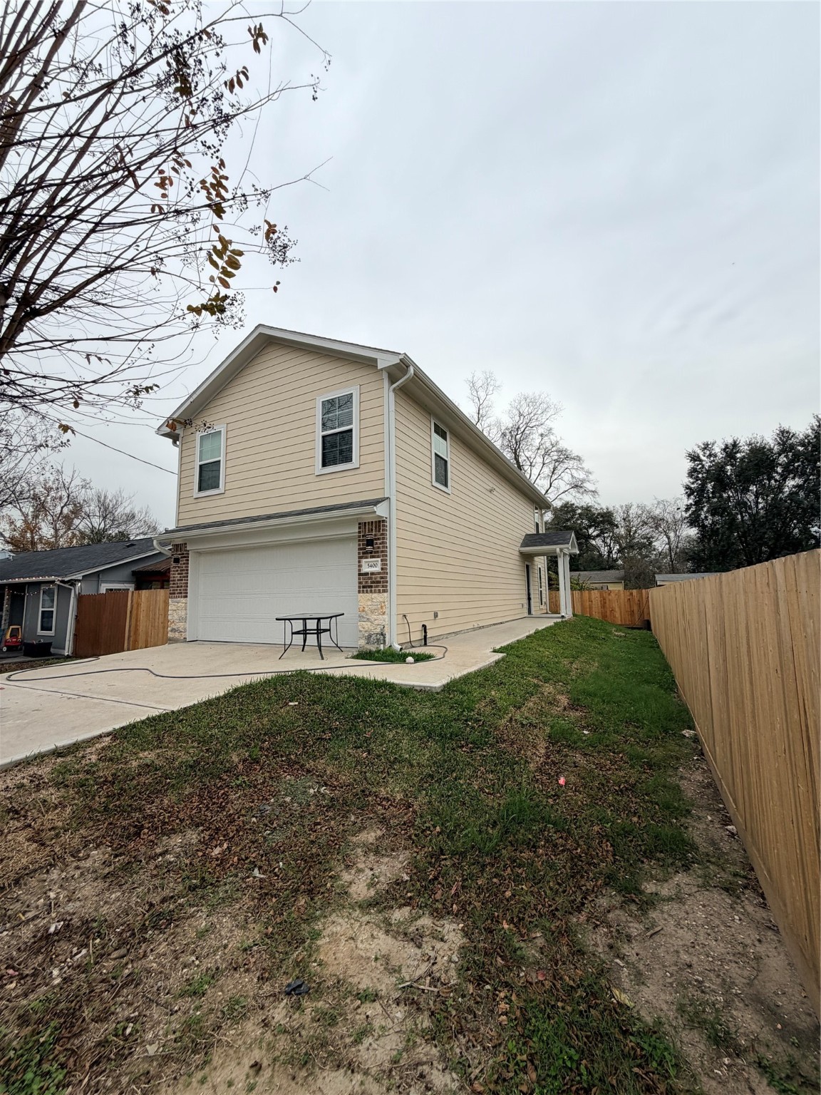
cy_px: 548
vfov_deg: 102.1
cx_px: 410
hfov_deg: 85.7
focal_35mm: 14
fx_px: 443
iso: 40
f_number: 2.2
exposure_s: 1/638
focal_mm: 2.22
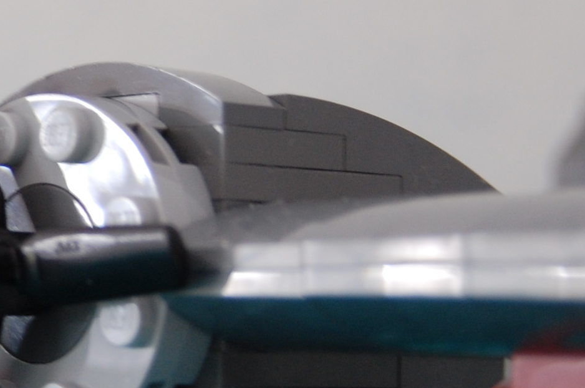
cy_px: 174
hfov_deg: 13.1
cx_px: -51
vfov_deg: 8.9
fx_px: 2499
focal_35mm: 154
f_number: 4.5
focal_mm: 32
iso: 450
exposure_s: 1/30
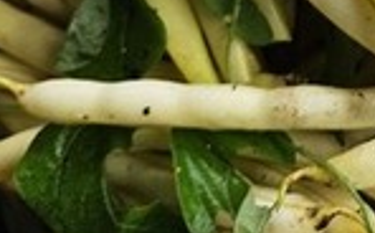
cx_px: 583
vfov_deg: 12.4
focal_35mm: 99
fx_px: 1010
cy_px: -137
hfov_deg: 18.4
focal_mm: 5.4
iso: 64
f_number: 1.8
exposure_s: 1/180
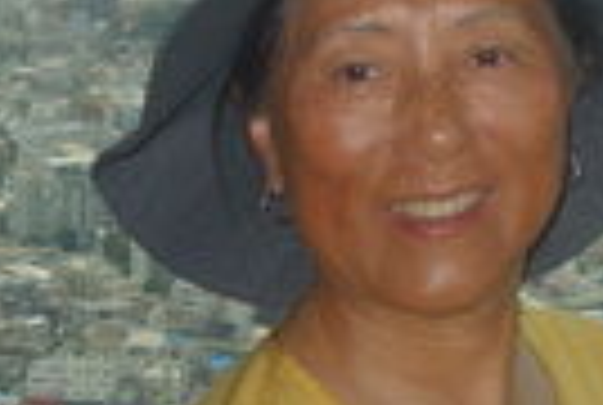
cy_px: -292
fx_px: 2770
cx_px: 842
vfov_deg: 8.1
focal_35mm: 165
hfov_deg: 12.0
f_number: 4
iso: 125
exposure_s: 1/800
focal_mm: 10.4
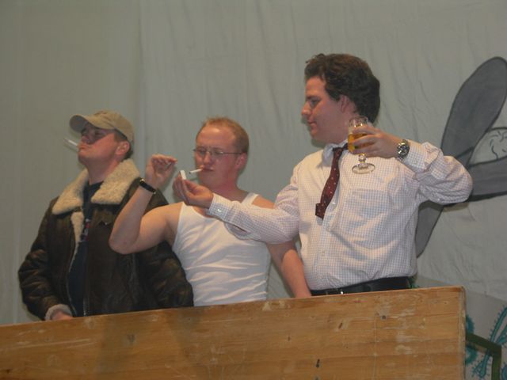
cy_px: 190
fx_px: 1640
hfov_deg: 17.6
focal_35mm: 112
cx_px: 254
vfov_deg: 13.2
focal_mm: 28.9
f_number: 3.2
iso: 200
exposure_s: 1/100
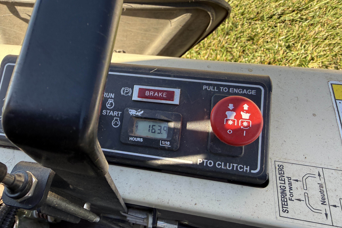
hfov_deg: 71.5
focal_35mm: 25
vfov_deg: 51.2
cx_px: 171
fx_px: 237
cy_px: 106
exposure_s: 1/241
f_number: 2.2
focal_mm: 2.22
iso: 40
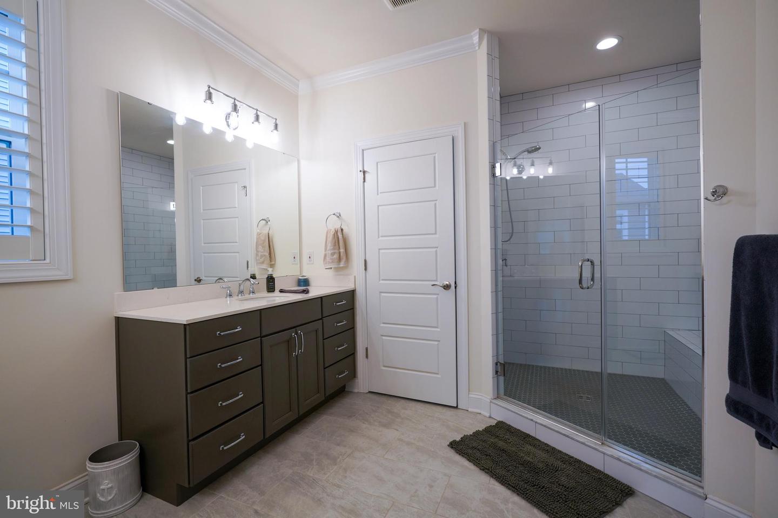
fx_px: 346
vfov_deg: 73.7
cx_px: 389
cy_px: 259
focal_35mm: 16
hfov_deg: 96.7
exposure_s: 1/160
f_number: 4
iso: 640
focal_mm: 16
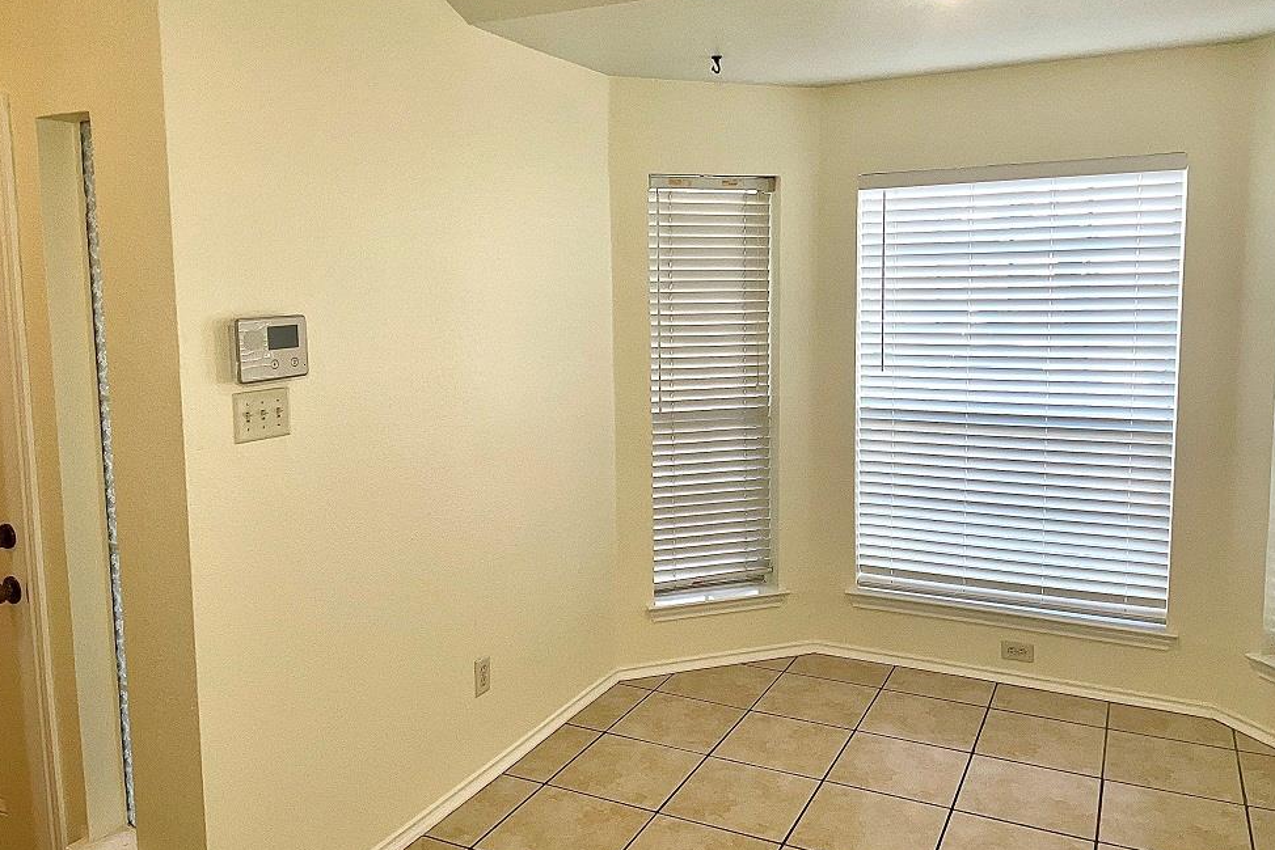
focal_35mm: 28
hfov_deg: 65.5
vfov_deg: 46.3
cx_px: 651
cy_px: 376
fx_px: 992
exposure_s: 1/201
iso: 32
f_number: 1.6
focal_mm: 4.2
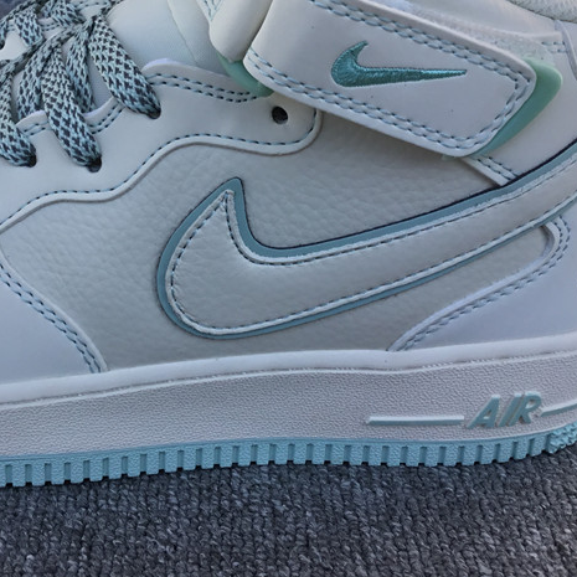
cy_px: 181
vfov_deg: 31.9
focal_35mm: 53
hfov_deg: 31.9
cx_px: 189
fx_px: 999
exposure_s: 1/604
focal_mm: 3.3
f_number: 2.4
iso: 25
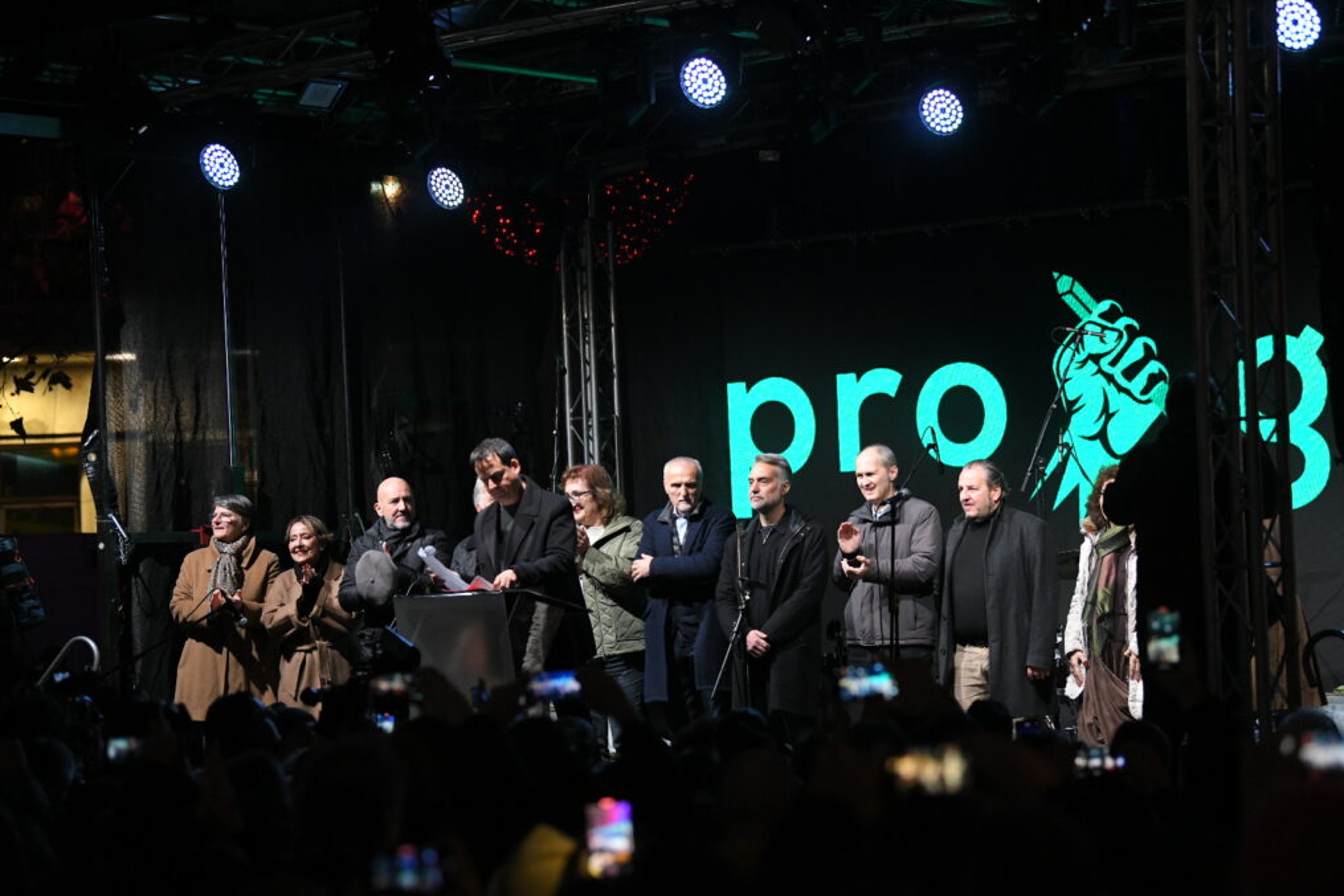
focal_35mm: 117
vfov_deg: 11.7
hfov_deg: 17.5
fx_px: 4368
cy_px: 445
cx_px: 675
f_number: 3.2
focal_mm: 116
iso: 4000
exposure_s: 1/800
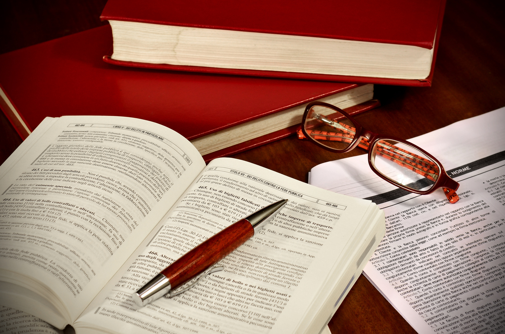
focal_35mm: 82
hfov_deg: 24.7
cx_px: 252
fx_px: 1155
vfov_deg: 16.5
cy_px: 167
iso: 200
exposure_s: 1/100
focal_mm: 55
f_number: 9
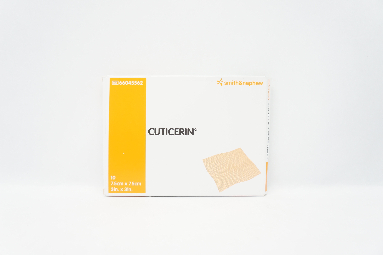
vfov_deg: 41.6
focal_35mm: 32
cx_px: 192
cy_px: 128
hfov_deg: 59.5
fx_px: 335
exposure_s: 1/80
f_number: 4
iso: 400
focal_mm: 21
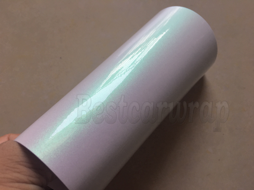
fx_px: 213
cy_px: 95
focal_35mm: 29
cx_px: 127
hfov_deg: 61.7
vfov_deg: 48.2
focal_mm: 4.15
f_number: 2.2
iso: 40
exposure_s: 1/100
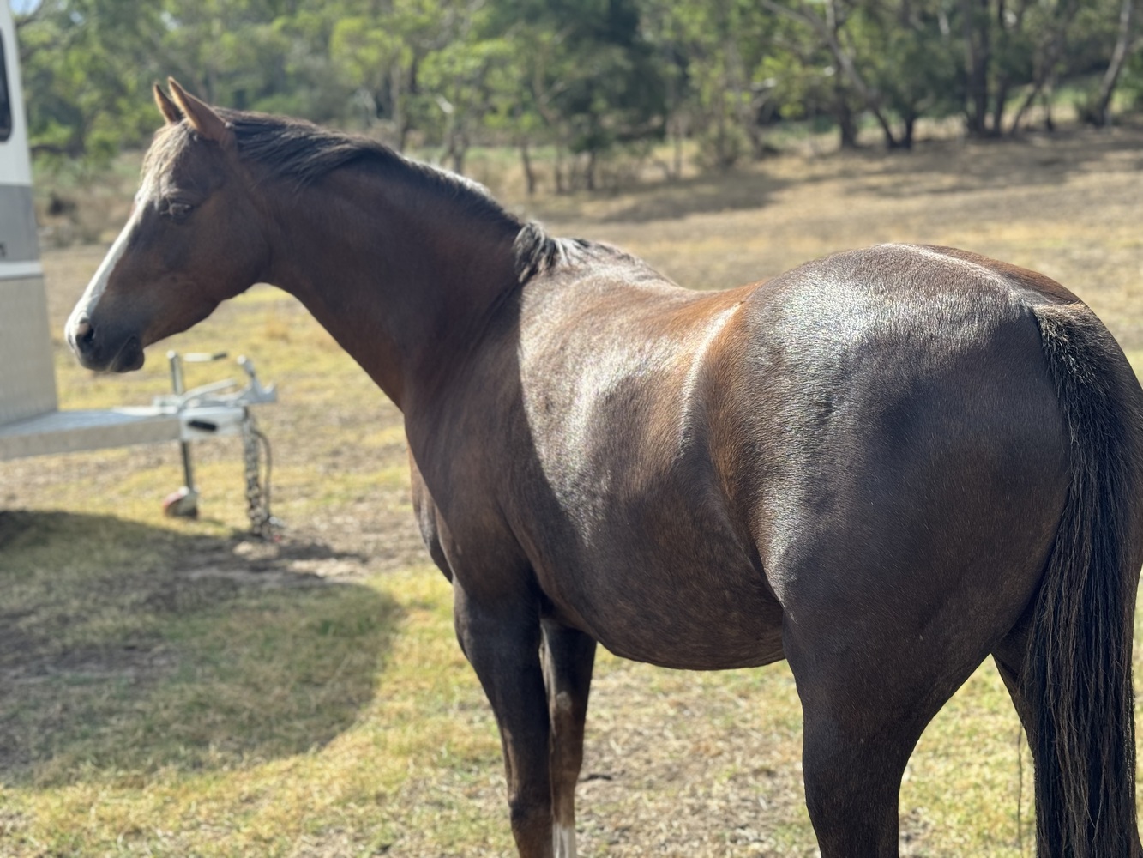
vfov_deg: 30.3
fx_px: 1585
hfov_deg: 39.7
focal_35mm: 48
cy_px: 429
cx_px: 572
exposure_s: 1/2110
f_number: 1.78
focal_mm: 6.86
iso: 64
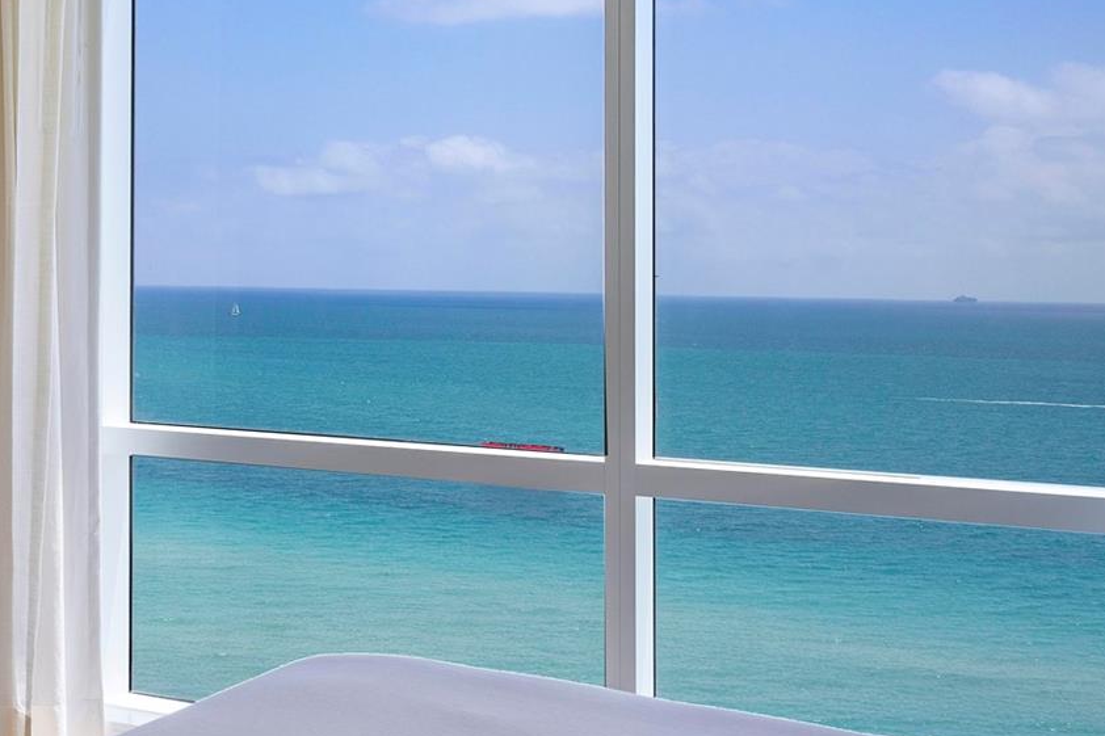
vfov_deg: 23.7
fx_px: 1749
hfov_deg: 32.9
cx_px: 75
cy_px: 287
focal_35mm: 57
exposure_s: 1/160
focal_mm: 30
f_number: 8
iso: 400
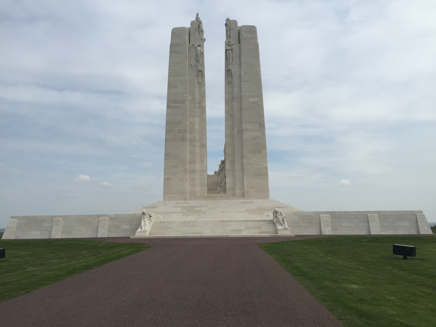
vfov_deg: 48.2
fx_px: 365
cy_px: 164
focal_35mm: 29
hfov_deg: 61.7
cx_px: 218
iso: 32
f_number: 2.2
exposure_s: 1/3597
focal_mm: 4.15
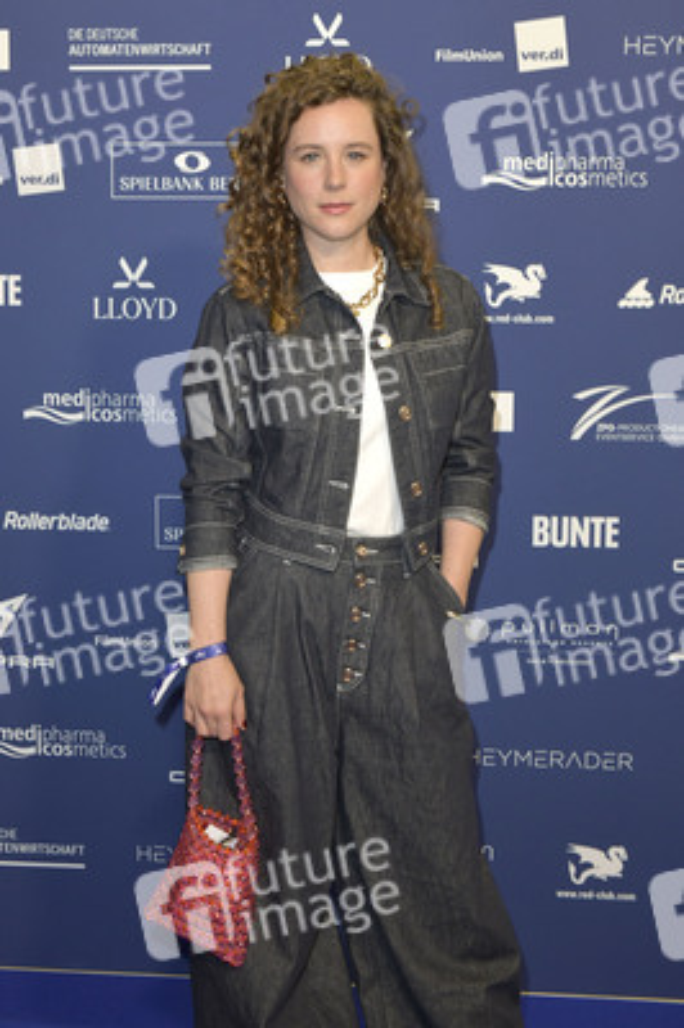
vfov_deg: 41.1
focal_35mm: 48
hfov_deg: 28.0
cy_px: 514
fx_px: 1370
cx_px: 342
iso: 1000
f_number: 5.6
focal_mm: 48
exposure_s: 1/250
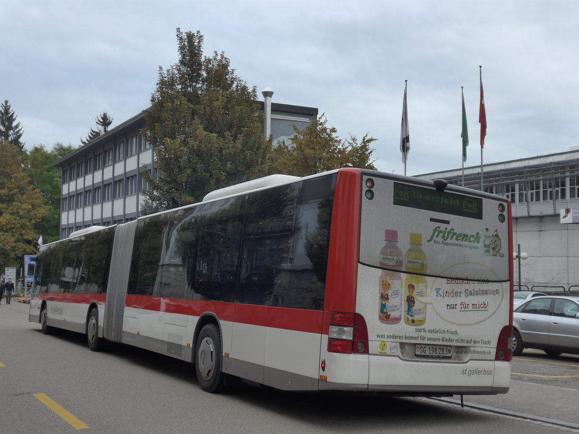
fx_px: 736
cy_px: 217
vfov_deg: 32.9
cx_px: 290
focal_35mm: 44
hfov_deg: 42.9
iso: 160
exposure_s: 1/640
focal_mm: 9
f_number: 2.8
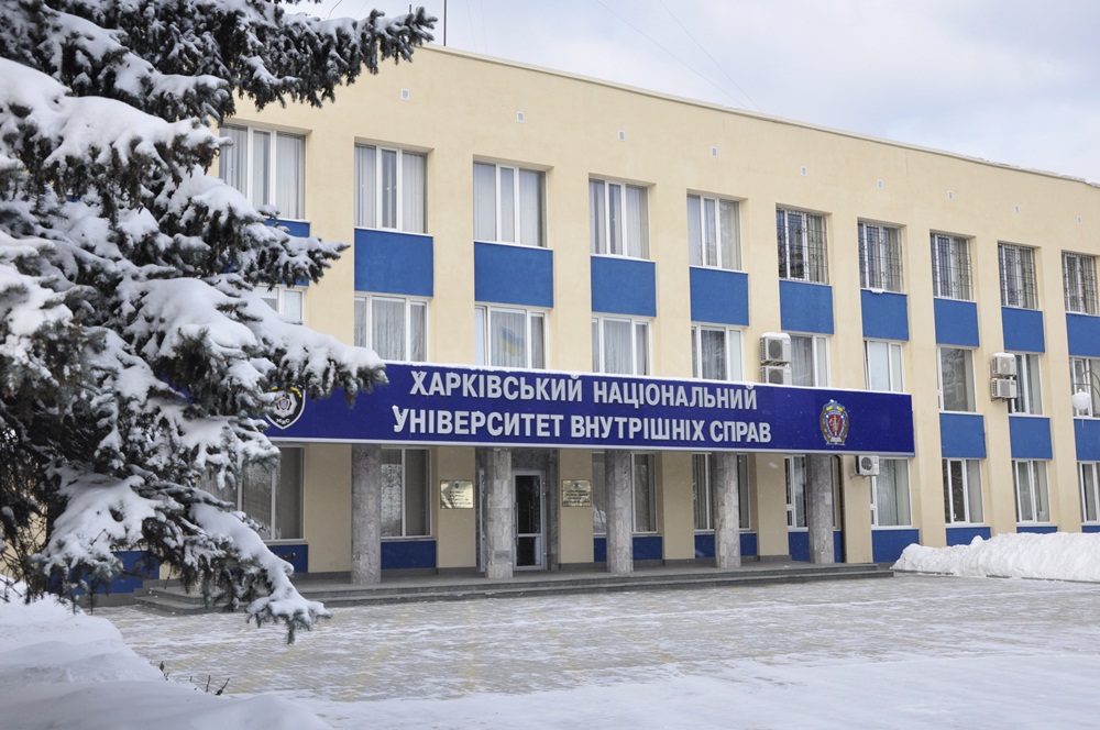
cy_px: 365
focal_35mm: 38
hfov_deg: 51.3
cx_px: 550
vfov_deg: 35.4
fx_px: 1144
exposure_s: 1/320
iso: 200
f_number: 9
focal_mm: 25
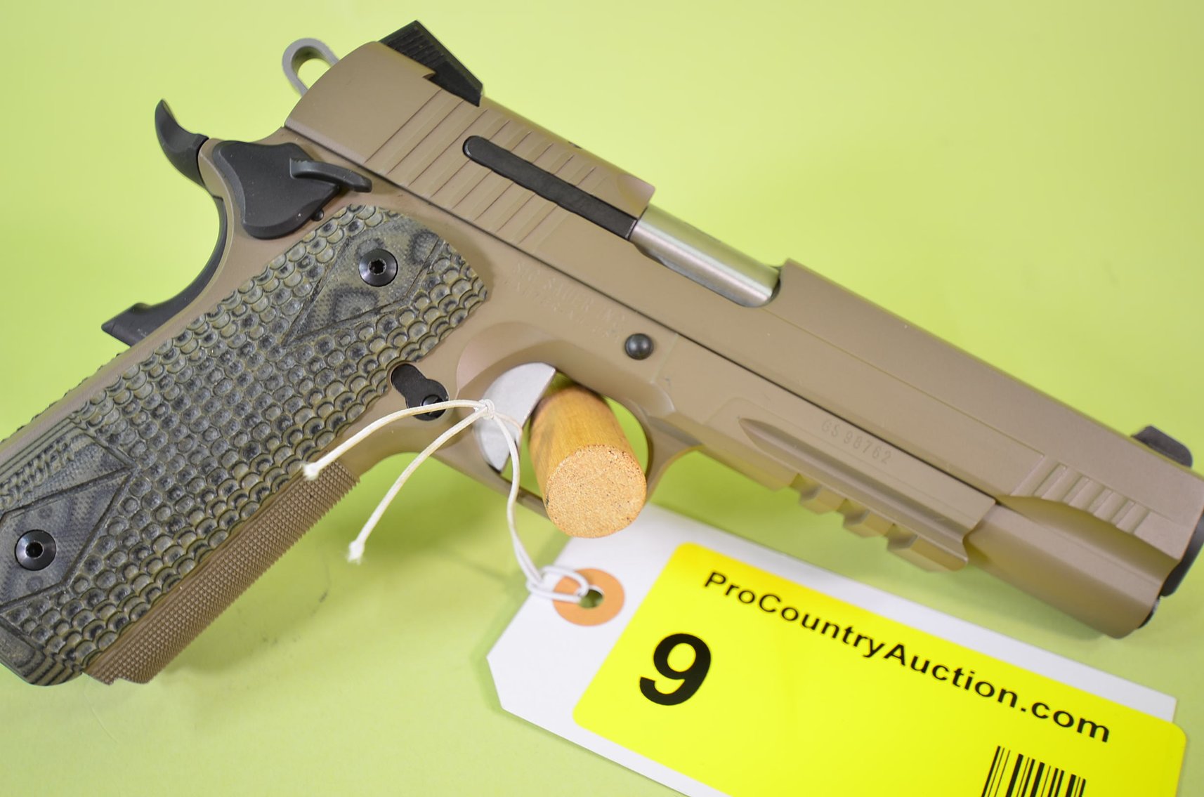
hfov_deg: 53.2
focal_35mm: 36
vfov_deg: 36.7
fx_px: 1201
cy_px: 398
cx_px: 602
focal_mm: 24
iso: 100
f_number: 4.5
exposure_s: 1/20
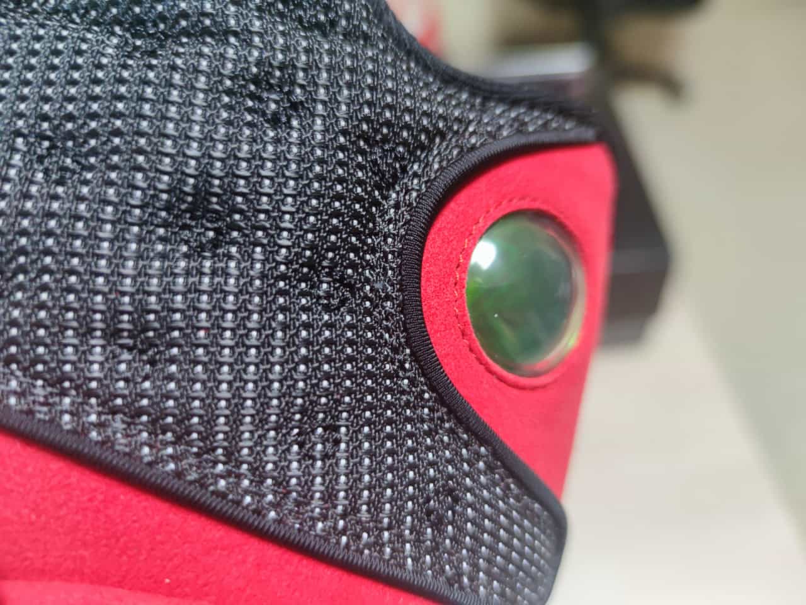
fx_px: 559
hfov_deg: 71.6
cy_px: 302
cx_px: 403
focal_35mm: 24
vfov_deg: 56.8
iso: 223
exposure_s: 1/50
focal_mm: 6.72
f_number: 1.69
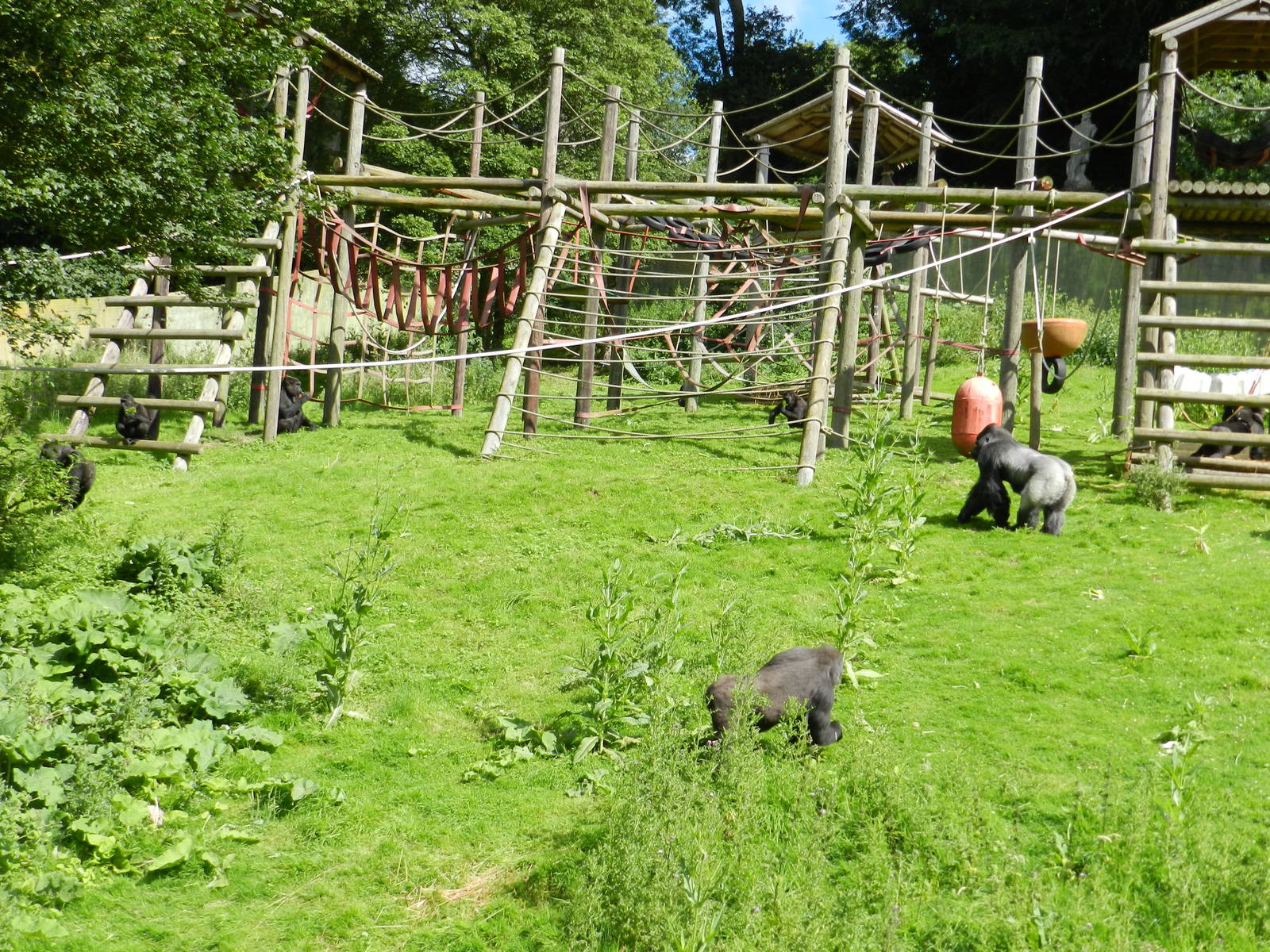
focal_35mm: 46
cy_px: 476
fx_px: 1688
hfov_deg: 41.2
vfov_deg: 31.5
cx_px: 635
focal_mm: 8.1
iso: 160
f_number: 4.2
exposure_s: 1/400
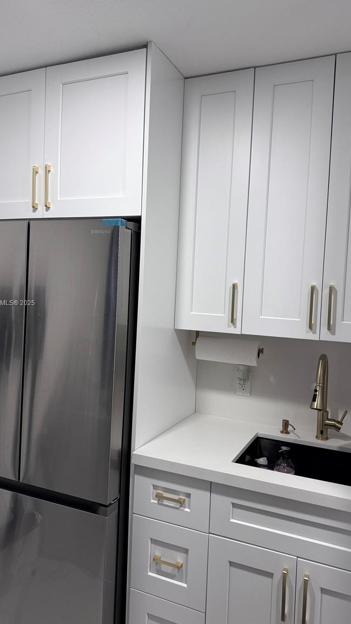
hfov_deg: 42.9
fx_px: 447
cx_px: 178
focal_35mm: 27
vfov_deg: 69.8
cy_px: 303
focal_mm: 6.76
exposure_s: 1/60
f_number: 1.78
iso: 125
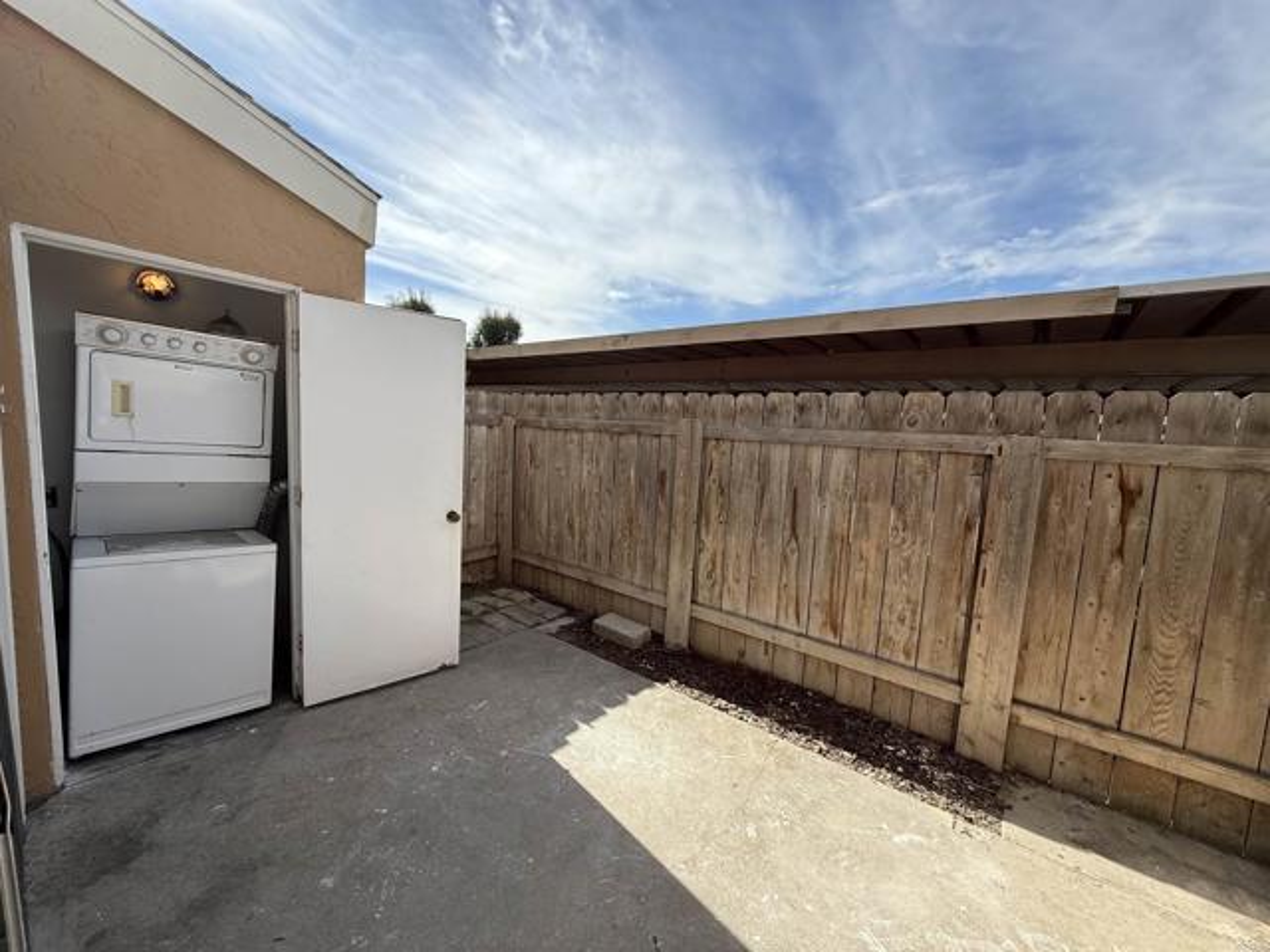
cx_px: 635
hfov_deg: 102.1
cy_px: 476
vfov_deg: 85.7
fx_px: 514
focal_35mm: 14
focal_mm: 2.22
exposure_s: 1/1698
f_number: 2.2
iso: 64
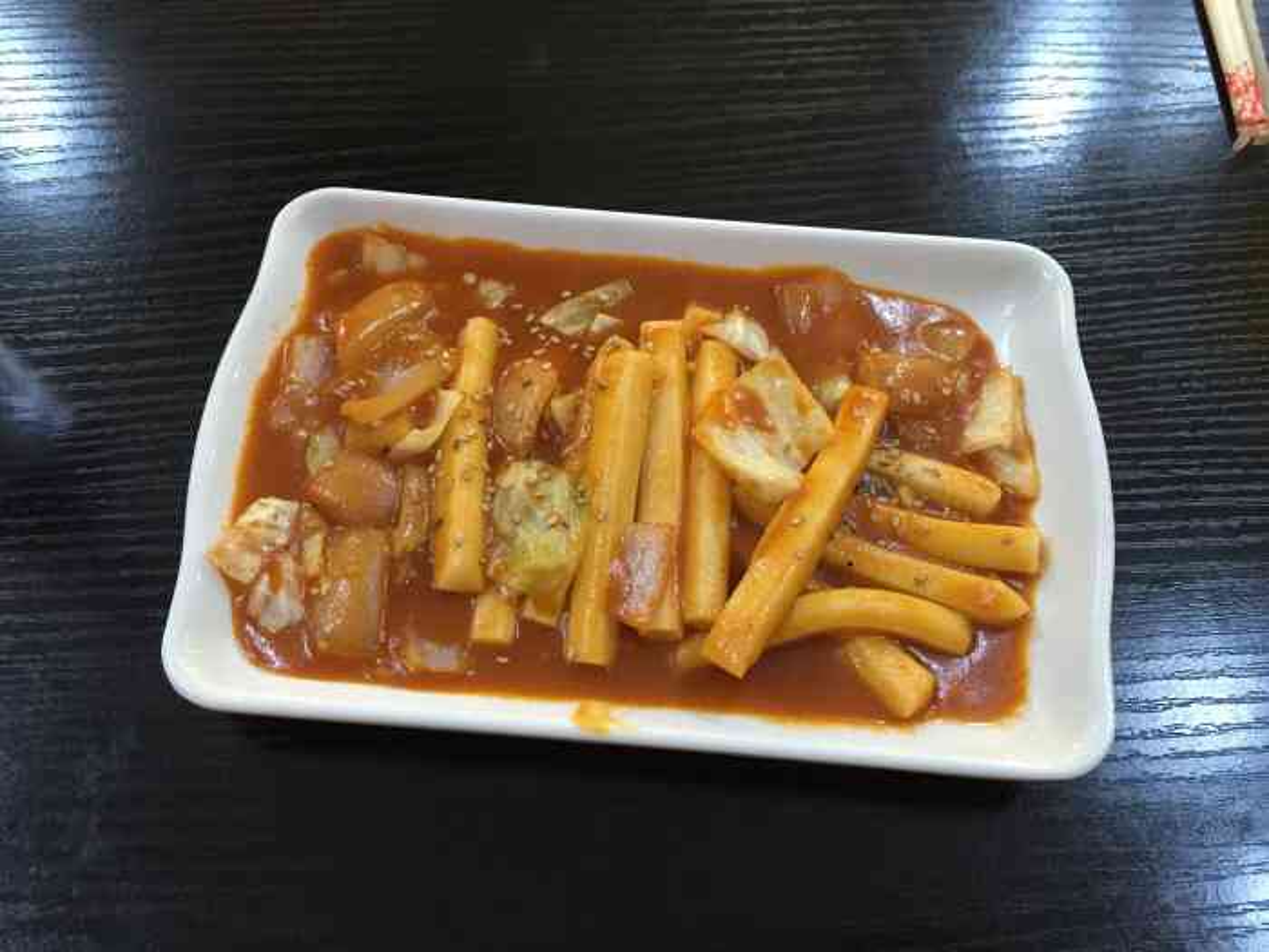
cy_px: 476
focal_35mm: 29
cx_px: 634
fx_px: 1063
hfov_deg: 61.7
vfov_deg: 48.2
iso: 250
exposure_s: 1/20
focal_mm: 4.15
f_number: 2.2
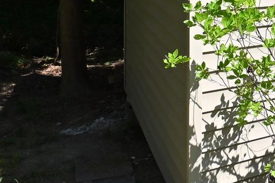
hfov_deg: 27.1
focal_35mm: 59
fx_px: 451
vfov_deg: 20.8
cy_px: -59
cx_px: 378
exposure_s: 1/800
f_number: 7.1
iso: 220
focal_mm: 10
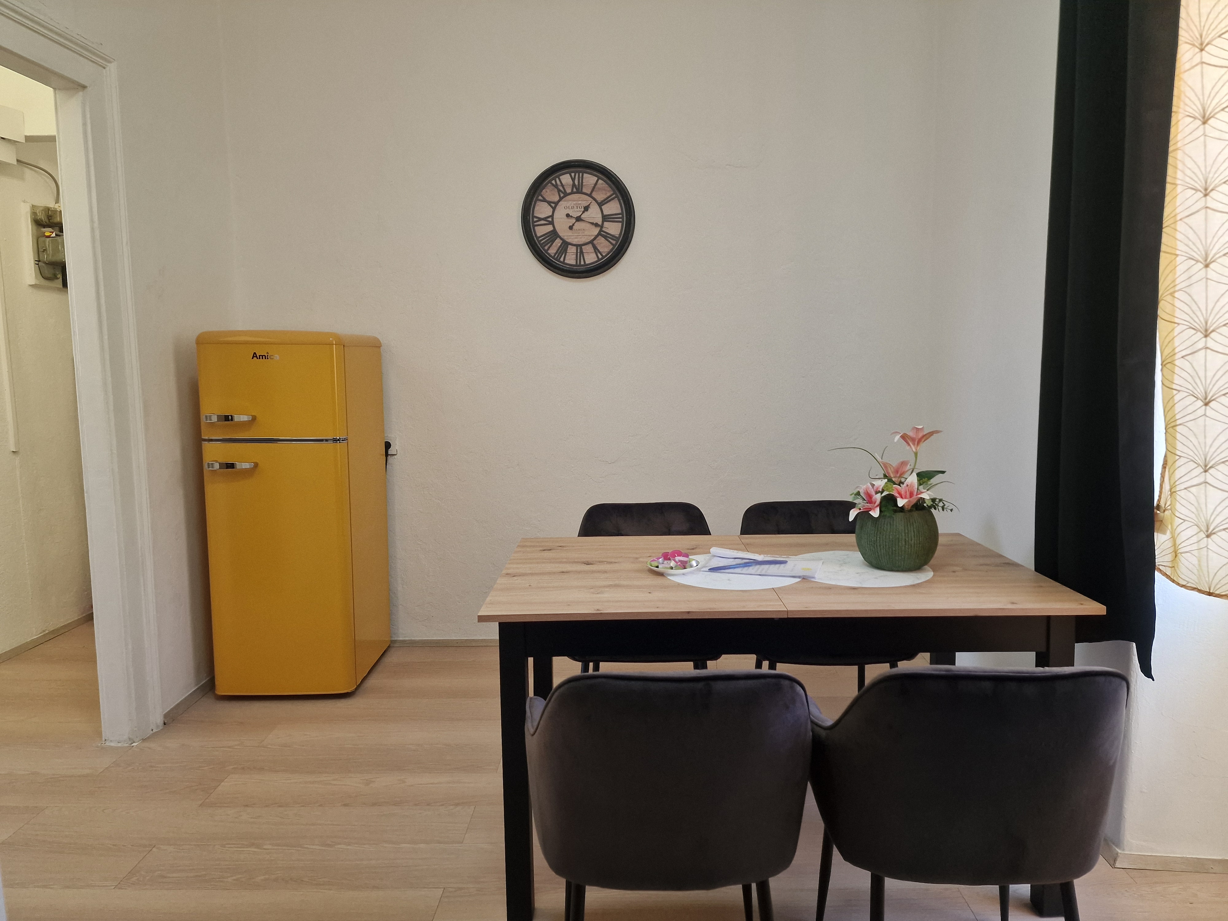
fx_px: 816
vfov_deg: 58.9
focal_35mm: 23
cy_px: 460
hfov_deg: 73.9
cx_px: 614
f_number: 1.8
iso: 250
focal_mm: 6.4
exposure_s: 1/120
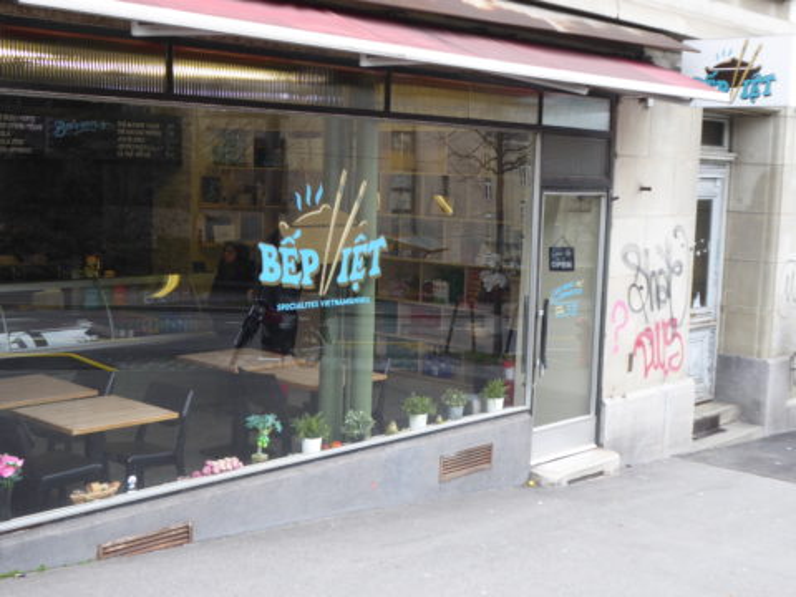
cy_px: 298
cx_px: 398
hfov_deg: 40.4
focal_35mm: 47
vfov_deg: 30.9
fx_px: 1081
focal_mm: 8.4
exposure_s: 1/60
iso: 200
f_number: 4
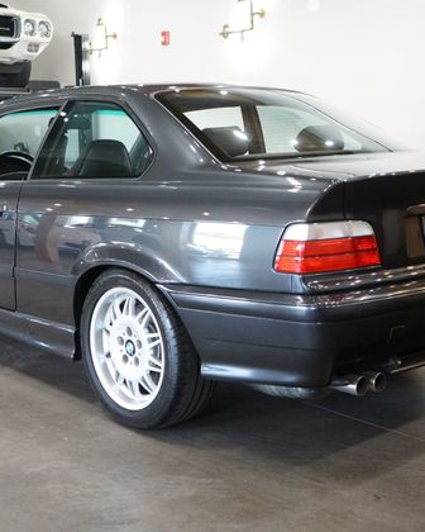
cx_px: 192
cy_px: 263
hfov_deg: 30.2
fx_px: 786
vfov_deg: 37.3
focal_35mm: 50
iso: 10000
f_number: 4
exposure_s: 1/160
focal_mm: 35
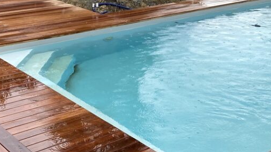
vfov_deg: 20.9
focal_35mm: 57
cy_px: 119
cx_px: 112
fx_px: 409
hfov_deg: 36.5
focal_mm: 4.25
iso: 32
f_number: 1.8
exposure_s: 1/934
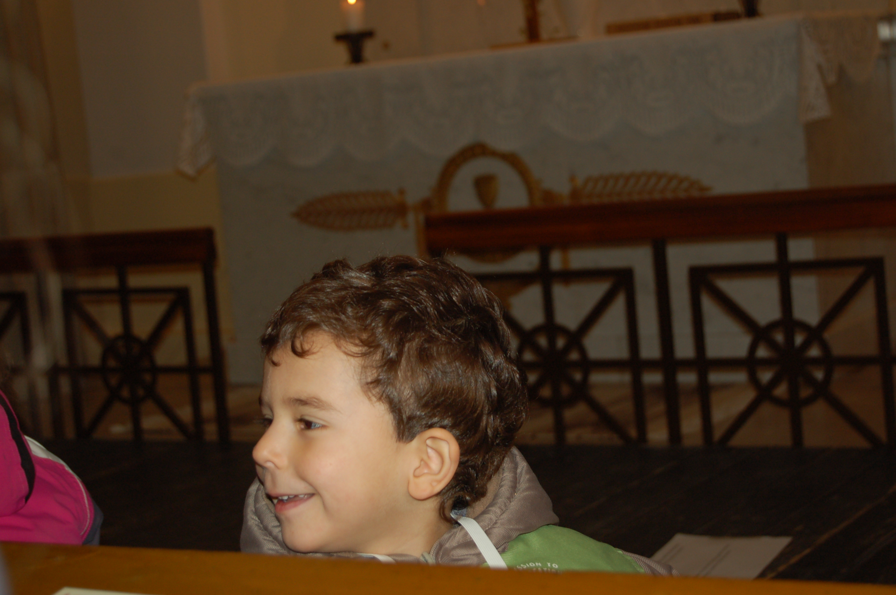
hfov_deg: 27.0
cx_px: 448
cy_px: 298
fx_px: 1865
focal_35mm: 75
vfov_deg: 18.1
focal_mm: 50
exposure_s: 1/60
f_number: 5.6
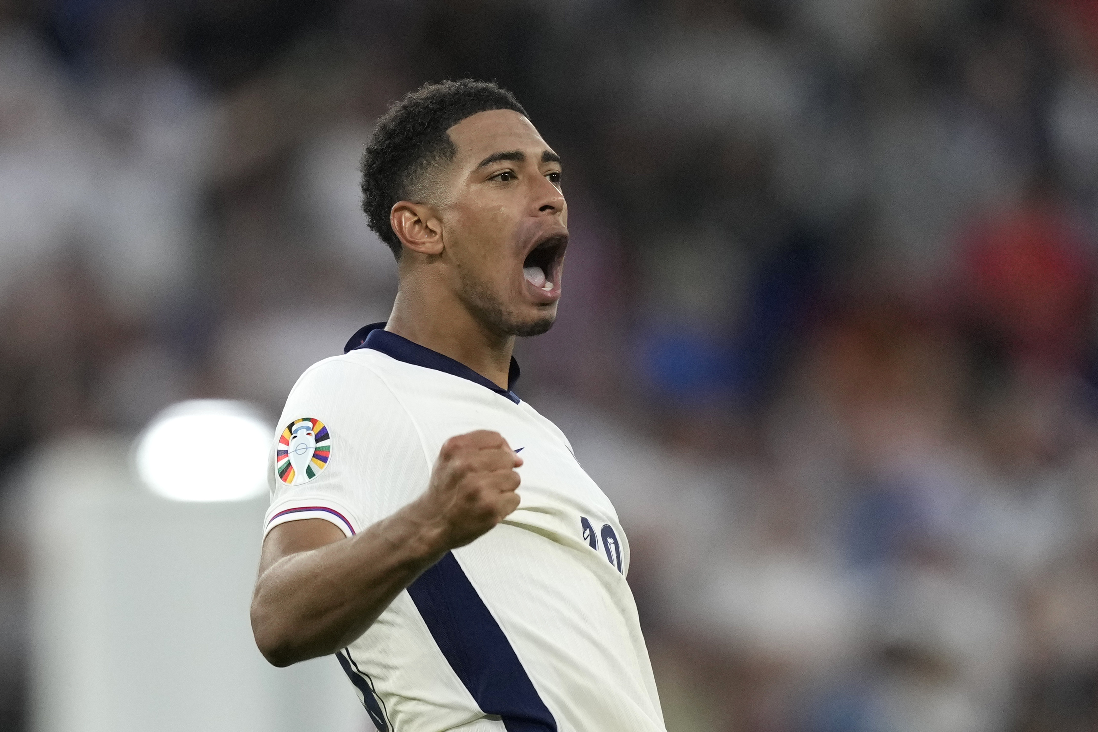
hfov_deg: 5.1
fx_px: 12230
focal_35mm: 401
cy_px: 367
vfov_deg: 3.4
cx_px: 550
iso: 2500
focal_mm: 400
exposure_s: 1/2000
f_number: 3.2
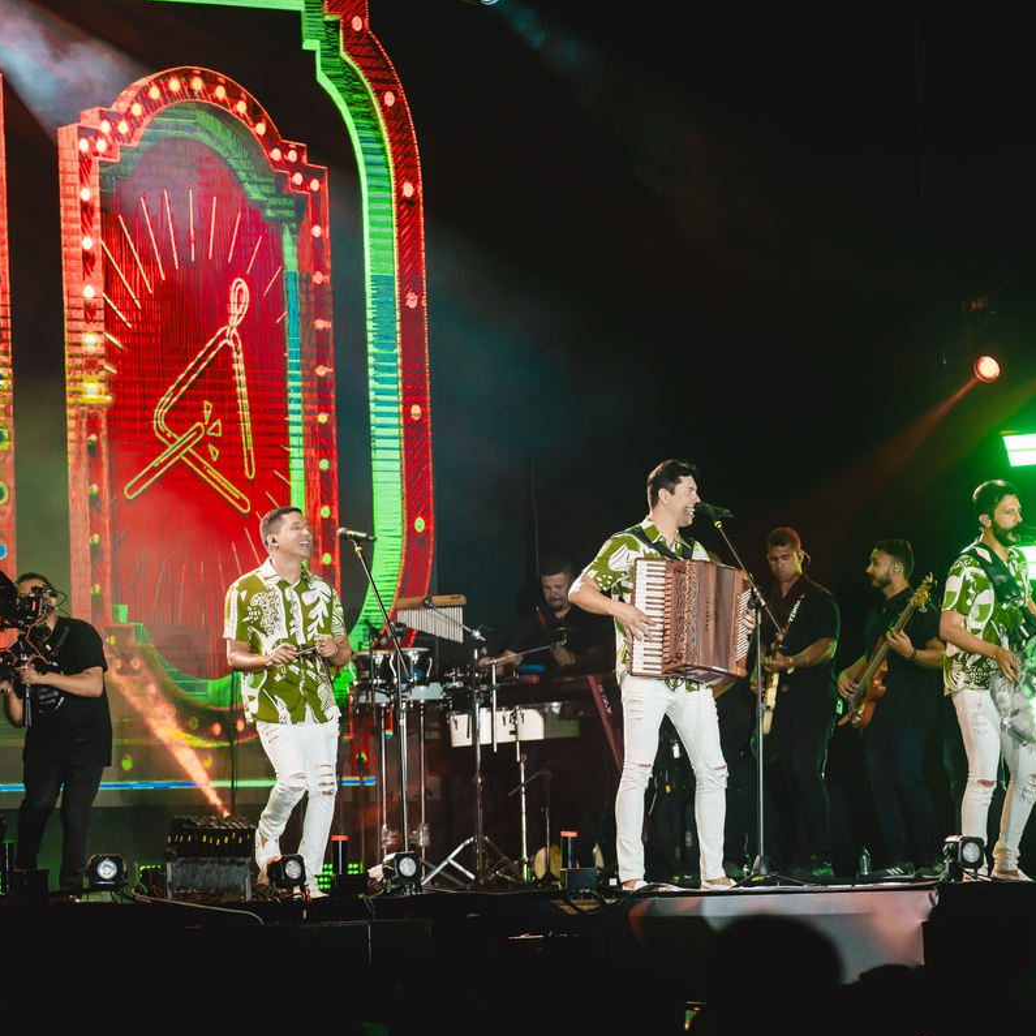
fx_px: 6298
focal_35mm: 186
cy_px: 520
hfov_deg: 9.4
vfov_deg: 9.4
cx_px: 717
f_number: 4.5
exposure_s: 1/500
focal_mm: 145
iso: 1600
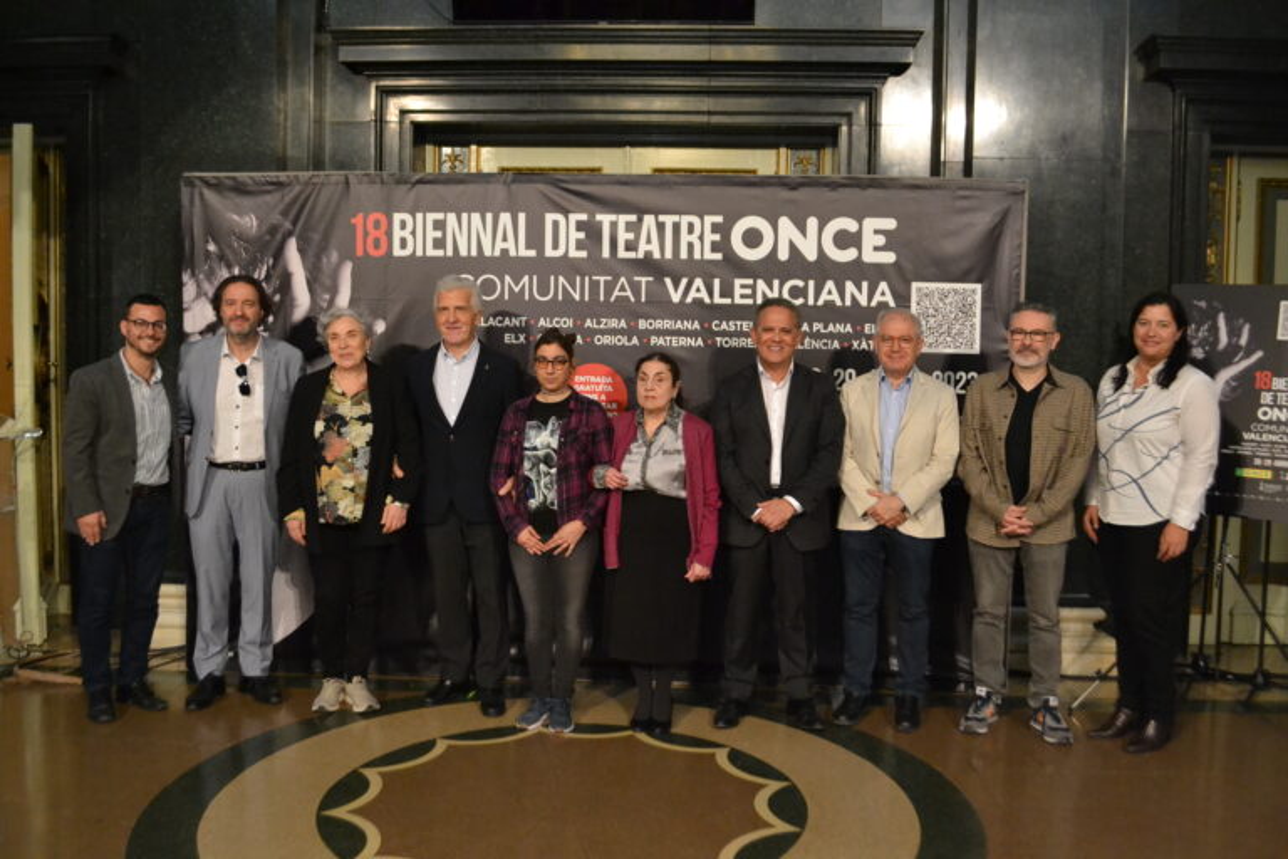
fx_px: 1181
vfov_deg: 40.0
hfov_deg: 57.2
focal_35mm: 33
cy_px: 430
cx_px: 644
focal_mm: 22
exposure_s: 1/125
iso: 3200
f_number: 4.5
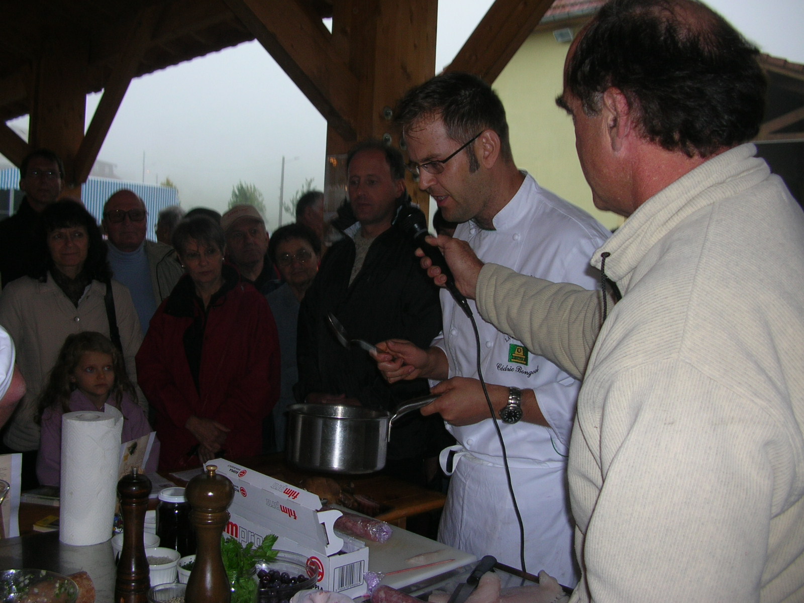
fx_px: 813
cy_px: 302
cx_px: 402
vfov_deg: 40.7
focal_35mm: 35
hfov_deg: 52.6
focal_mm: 5.8
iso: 50
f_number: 2.8
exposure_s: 1/60.1
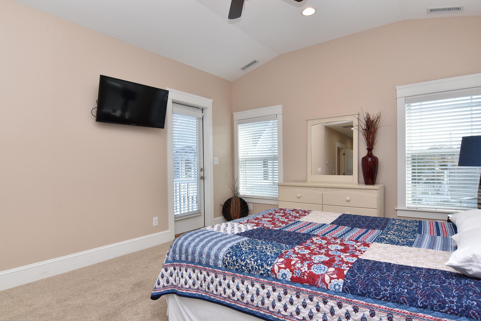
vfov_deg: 64.5
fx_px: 254
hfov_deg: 86.9
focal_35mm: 19
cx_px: 232
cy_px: 169
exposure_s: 1/125
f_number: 8
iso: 640
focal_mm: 12
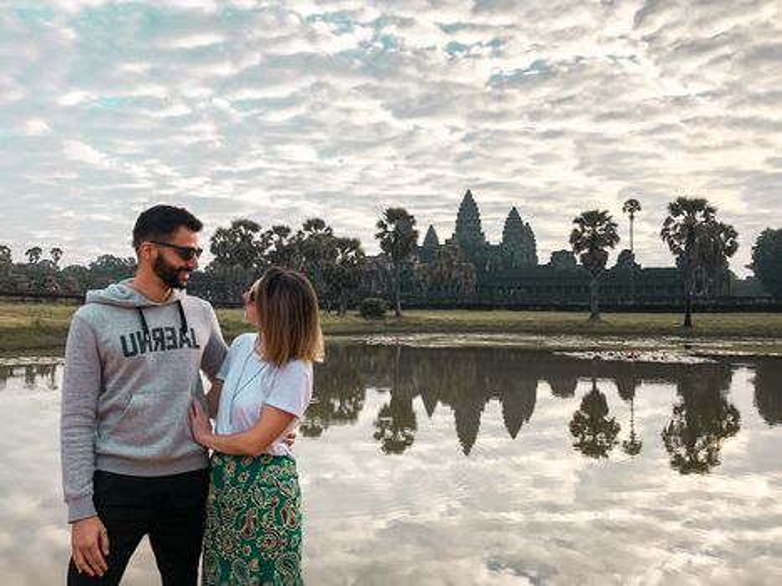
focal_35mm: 28
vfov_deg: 49.7
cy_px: 293
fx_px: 632
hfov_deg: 63.5
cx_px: 391
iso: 20
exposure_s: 1/730
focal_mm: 4
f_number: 1.8
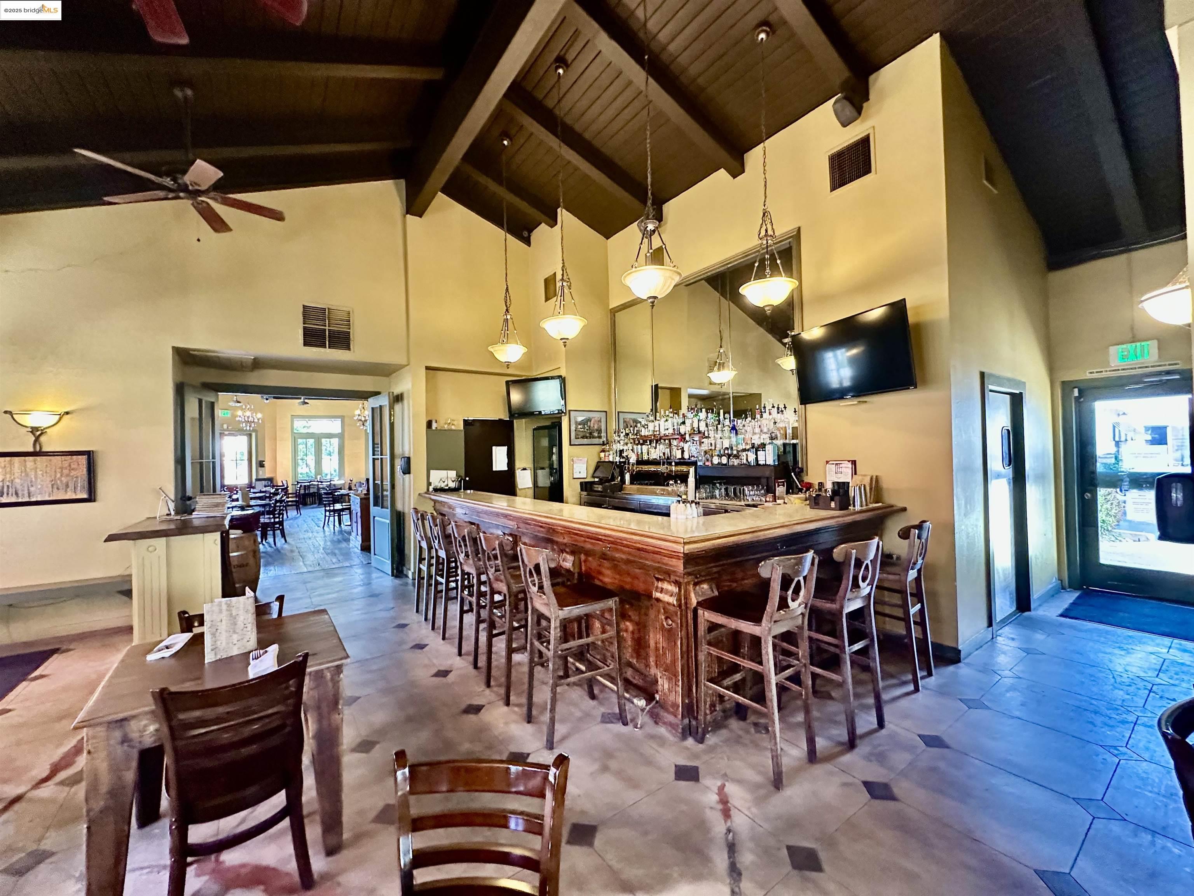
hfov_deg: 102.1
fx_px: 483
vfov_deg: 85.7
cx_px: 597
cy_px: 448
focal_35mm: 14
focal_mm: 2.22
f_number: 2.2
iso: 640
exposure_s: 1/60
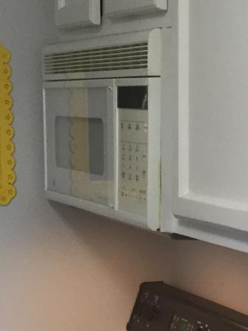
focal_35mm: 121
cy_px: 361
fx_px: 1156
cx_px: 116
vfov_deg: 15.8
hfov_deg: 12.2
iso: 64
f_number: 2.4
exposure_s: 1/30
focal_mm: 3.3
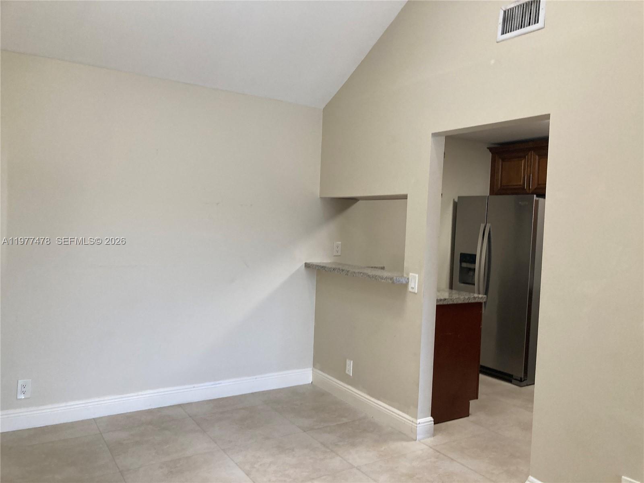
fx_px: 521
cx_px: 322
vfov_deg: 49.7
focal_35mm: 28
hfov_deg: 63.4
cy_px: 242
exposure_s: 1/60
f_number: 1.8
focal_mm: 3.99
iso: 100
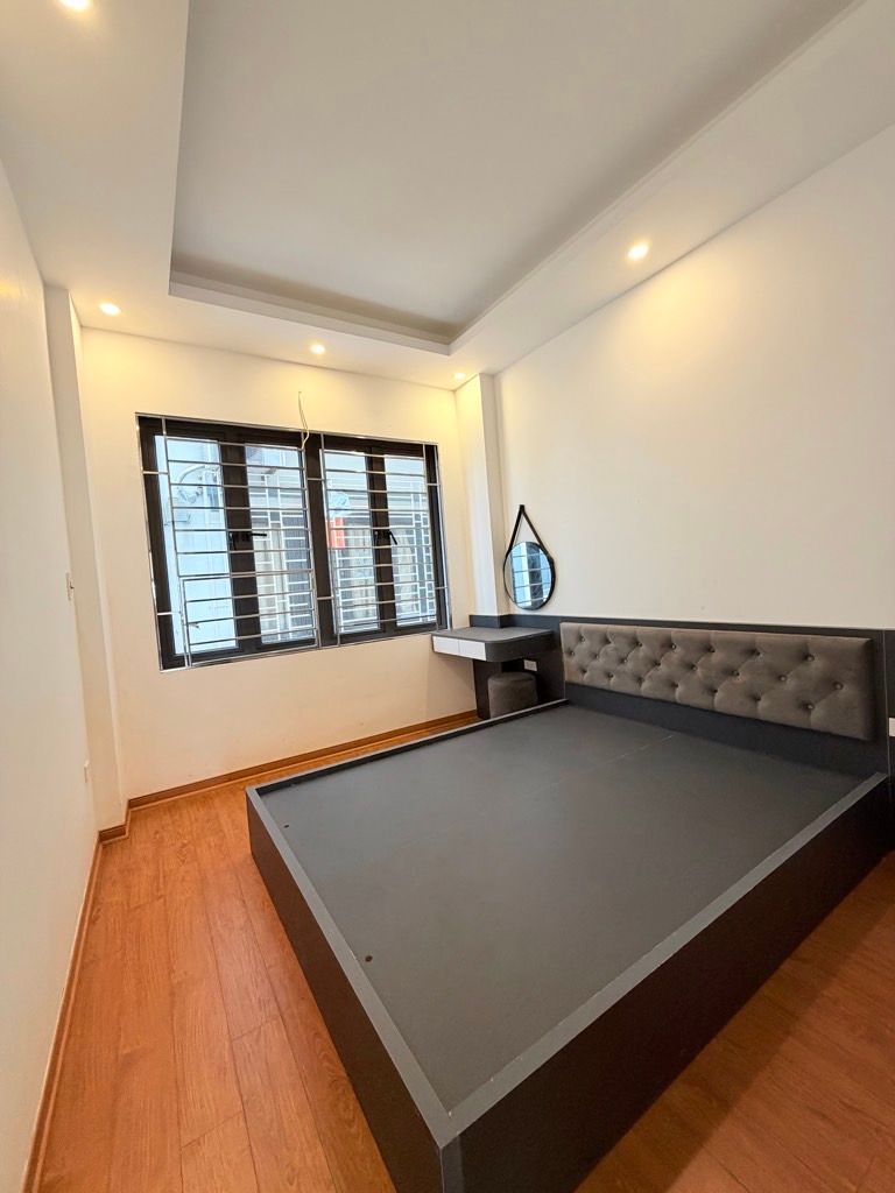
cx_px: 448
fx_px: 483
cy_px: 596
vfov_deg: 102.1
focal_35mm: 14
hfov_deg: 85.7
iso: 250
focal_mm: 2.22
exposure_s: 1/50
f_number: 2.2
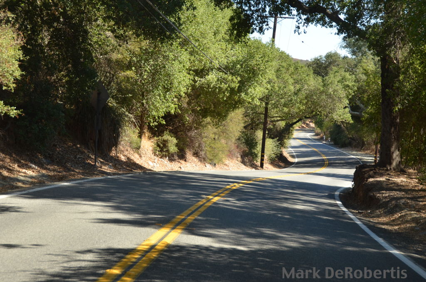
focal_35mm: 66
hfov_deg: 30.6
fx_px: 779
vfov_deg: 20.5
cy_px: 141
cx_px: 213
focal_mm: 44
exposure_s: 1/400
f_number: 8
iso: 400
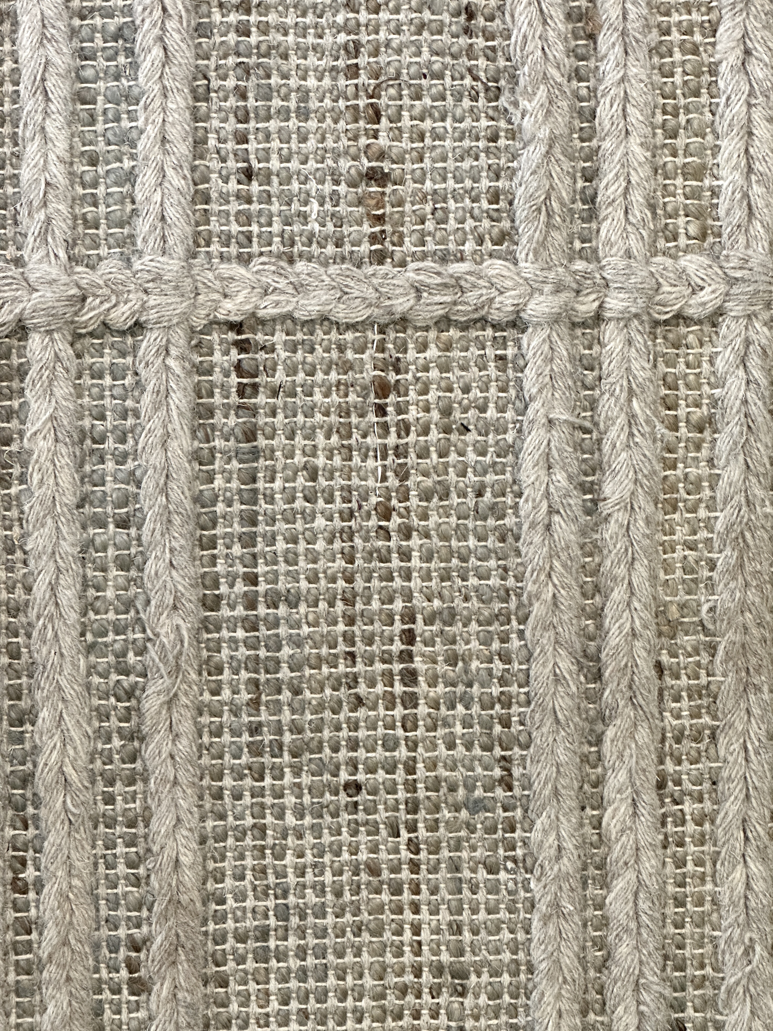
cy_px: 516
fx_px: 2293
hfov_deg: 19.1
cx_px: 386
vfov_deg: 25.3
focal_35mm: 77
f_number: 2.8
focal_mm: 9
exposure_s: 1/41
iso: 500
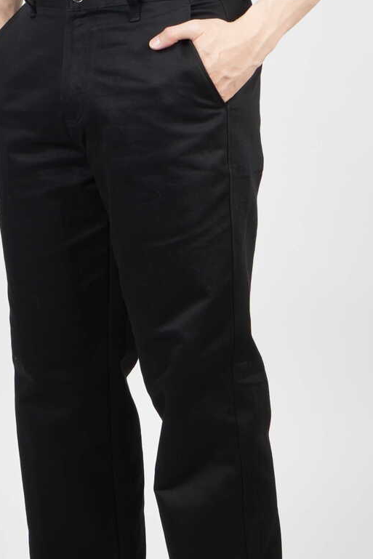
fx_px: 1988
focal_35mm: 128
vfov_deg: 15.9
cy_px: 140
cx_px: 101
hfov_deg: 10.7
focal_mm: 41
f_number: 9
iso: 125
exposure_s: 1/160
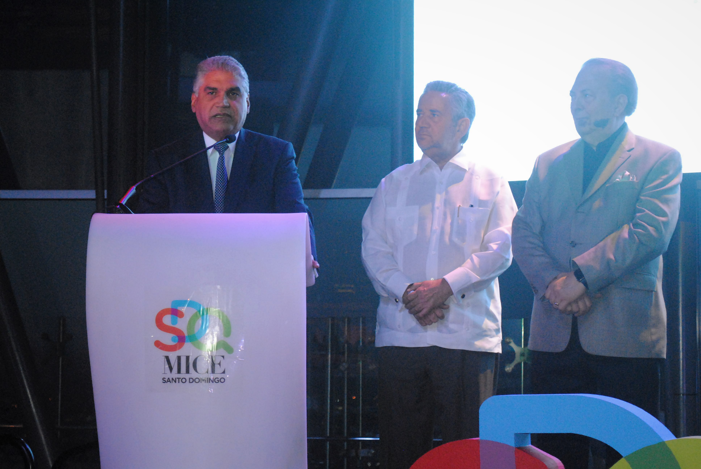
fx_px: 1608
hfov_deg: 24.6
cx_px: 350
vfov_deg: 16.6
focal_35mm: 82
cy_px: 234
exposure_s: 1/125
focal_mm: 55
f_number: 5.6
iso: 1600
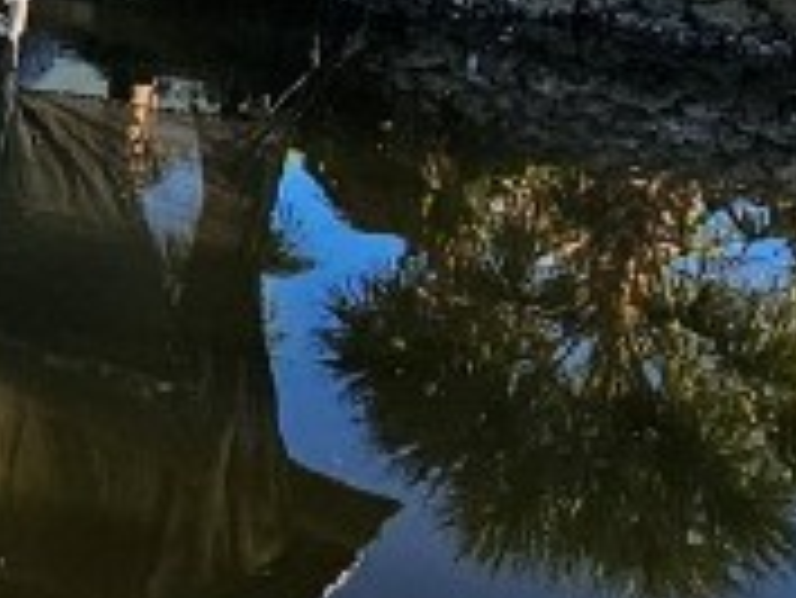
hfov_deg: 22.2
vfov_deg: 19.0
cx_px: -342
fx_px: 1726
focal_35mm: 75
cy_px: -18
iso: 64
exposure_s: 1/1000
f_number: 2.2
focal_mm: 2.2
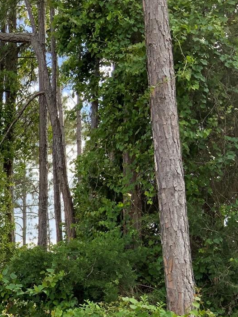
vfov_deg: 28.6
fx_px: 605
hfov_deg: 20.4
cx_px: -68
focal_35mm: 66
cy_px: 267
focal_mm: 3
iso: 16
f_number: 1.8
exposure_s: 1/898
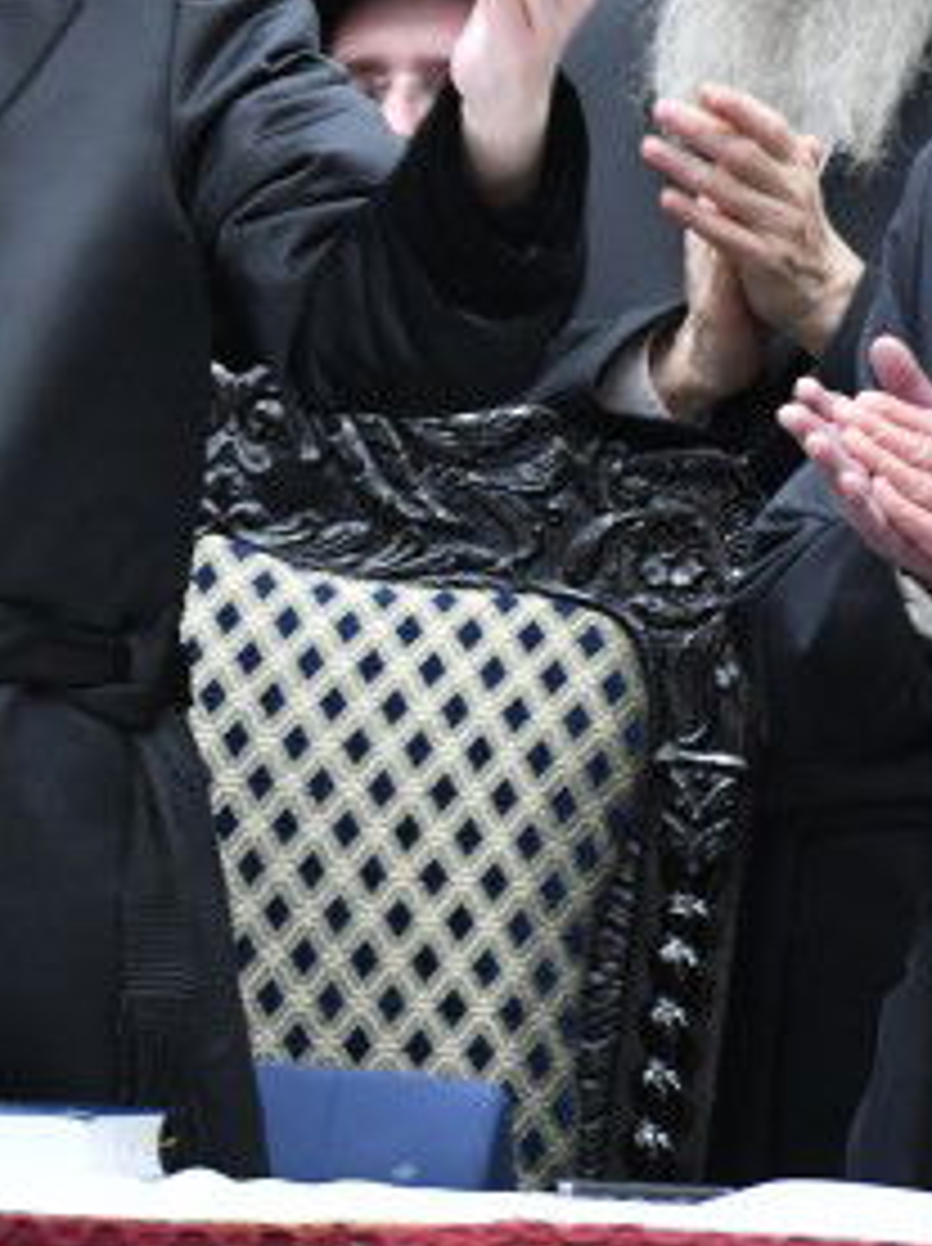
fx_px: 25619
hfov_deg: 2.1
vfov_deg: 2.8
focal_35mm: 712
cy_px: 88
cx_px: -221
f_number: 5.6
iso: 1250
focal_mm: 200
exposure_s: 1/125
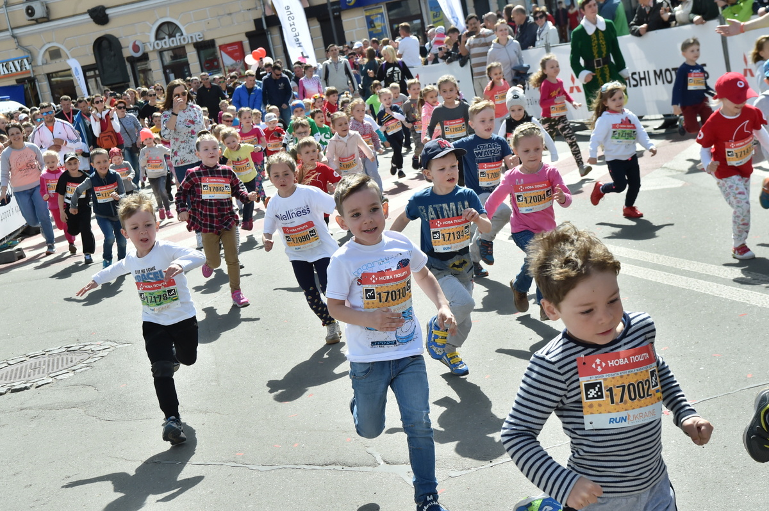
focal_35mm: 60
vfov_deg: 22.6
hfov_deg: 33.4
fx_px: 1281
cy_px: 256
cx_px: 384
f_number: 11
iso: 1600
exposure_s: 1/3200
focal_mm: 60
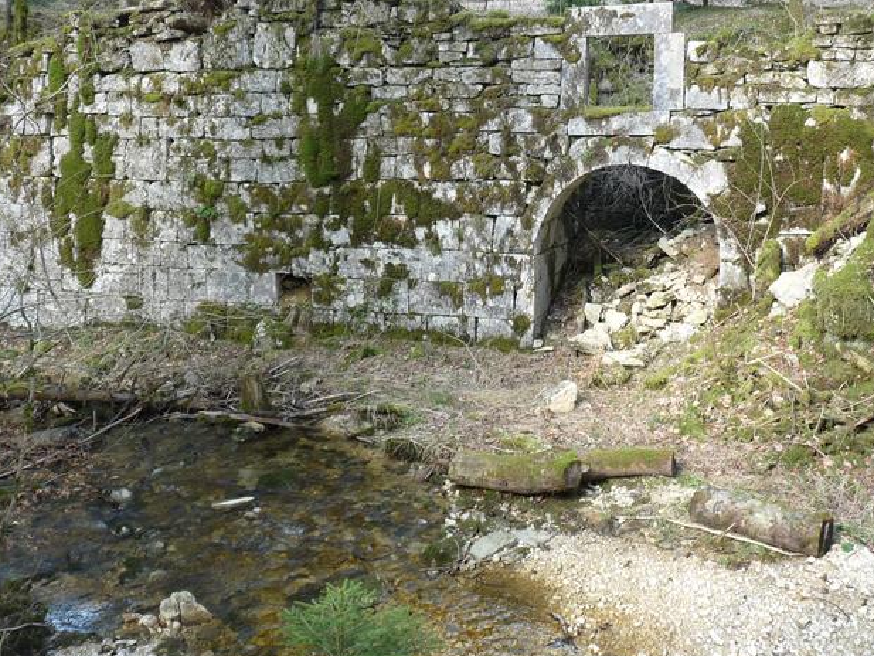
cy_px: 258
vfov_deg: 40.5
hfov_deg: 52.4
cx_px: 509
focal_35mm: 35
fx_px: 884
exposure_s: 1/60
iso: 100
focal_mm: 4.8
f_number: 2.8
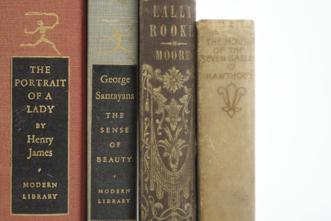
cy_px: 78
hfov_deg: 17.3
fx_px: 1082
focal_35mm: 118
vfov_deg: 11.6
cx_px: 104
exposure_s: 1/25
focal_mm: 55
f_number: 5.6
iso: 400
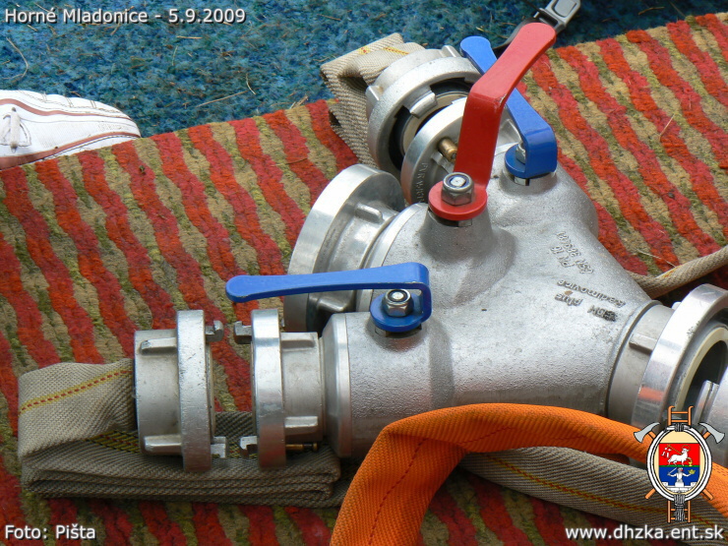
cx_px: 364
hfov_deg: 13.1
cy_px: 273
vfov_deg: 9.8
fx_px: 3176
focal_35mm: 151
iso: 80
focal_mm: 25.1
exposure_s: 1/125
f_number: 5.6
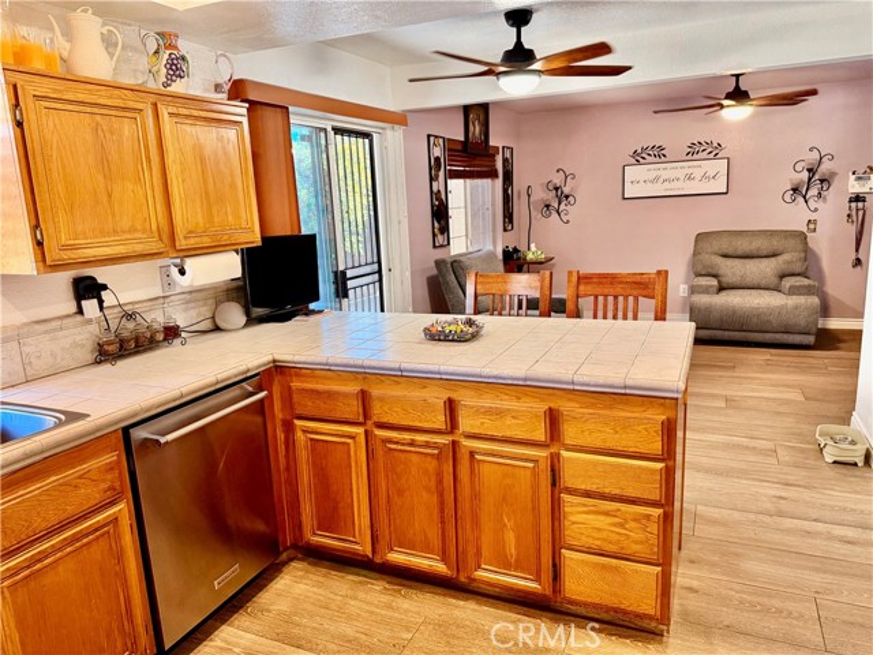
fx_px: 605
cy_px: 328
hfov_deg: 71.6
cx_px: 436
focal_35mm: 24
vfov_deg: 56.8
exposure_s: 1/59
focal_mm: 6.76
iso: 200
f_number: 1.78
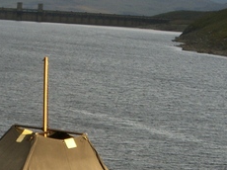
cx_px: 66
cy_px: 128
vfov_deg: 5.0
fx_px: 1952
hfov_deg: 6.7
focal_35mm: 298
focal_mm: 18.6
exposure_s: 1/125
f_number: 5.2
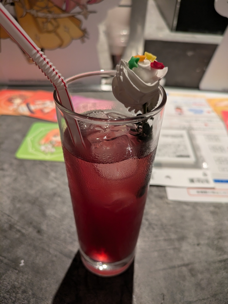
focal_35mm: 25
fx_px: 220
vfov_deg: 69.4
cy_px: 152
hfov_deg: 54.9
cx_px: 114
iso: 207
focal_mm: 5.43
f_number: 1.89
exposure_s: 1/100
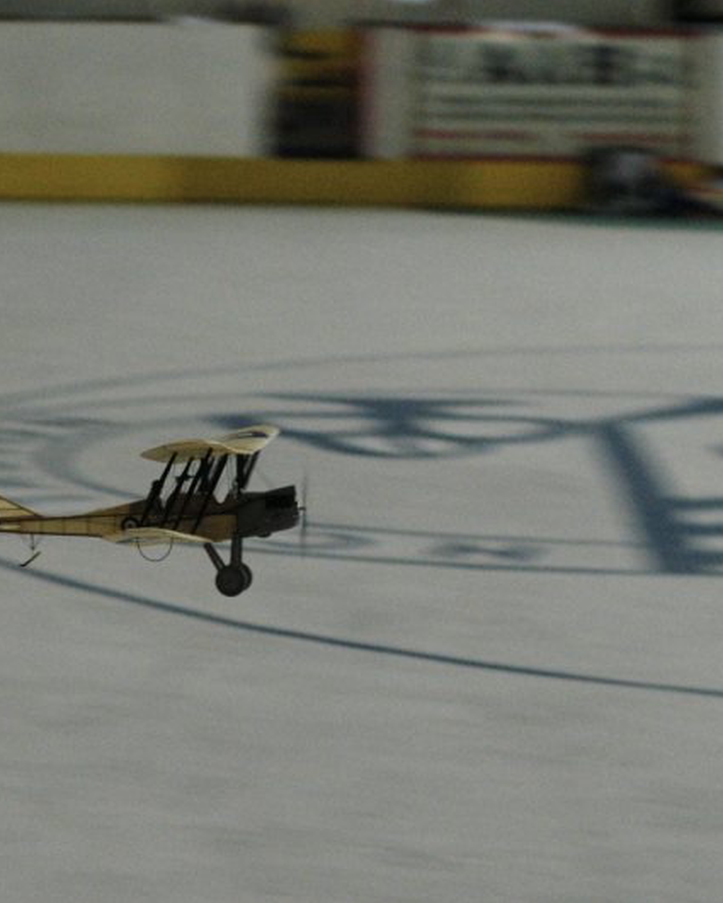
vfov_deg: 18.1
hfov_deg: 14.5
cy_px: 452
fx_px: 2834
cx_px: 157
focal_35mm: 106
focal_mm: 50
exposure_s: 1/60
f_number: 4
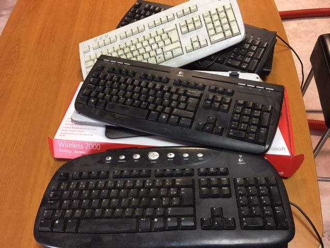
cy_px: 124
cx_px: 165
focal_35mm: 29
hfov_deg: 61.7
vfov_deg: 48.2
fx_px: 276
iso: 64
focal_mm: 4.15
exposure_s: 1/17
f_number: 2.2
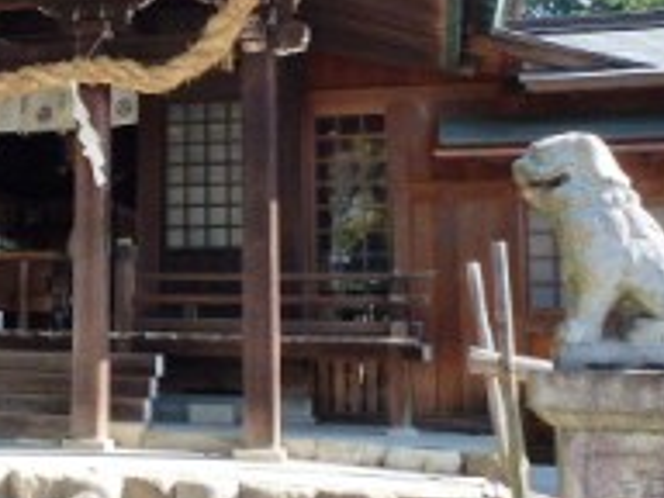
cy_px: 176
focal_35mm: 60
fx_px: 1151
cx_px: -73
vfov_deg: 24.3
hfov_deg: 29.0
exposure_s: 1/200
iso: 160
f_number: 4
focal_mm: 4.3
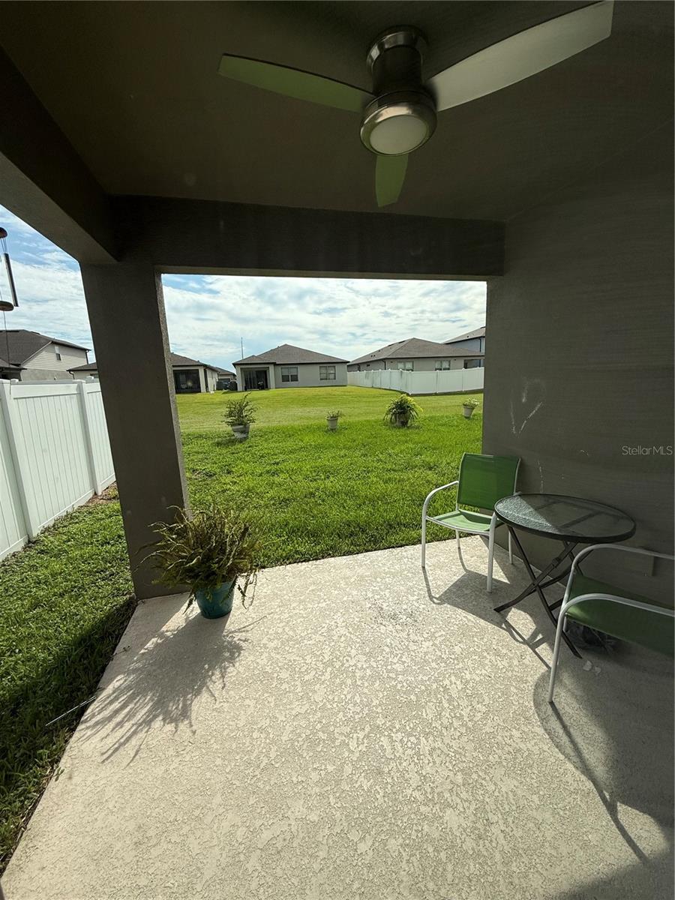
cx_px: 338
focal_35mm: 14
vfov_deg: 102.1
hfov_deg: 85.7
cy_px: 450
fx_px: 364
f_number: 2.2
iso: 50
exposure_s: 1/3891
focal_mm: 2.22
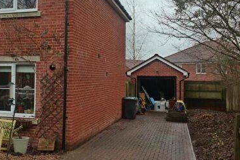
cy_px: 66
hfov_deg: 42.8
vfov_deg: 29.8
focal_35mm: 45
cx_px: 73
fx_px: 300
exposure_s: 1/80
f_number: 2.5
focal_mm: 16
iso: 100
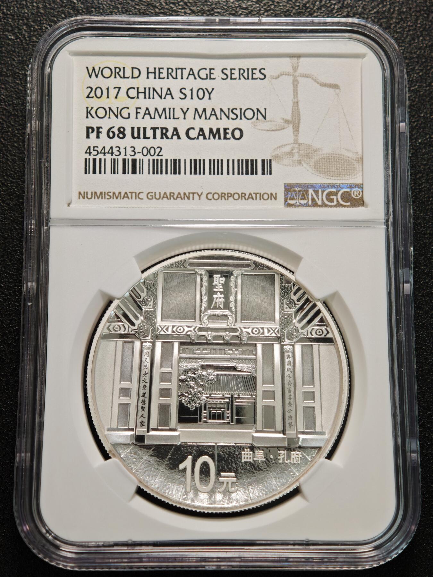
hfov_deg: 24.4
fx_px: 1001
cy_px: 288
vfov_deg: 32.2
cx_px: 216
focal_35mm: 60
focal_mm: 9
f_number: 2
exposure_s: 1/104
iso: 400
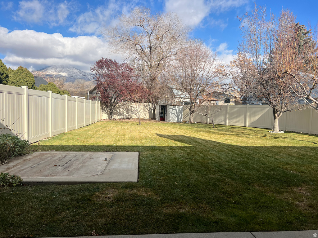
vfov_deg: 53.1
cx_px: 159
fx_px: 239
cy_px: 119
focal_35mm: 26
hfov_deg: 67.3
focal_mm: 5.7
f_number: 1.5
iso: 50
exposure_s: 1/3704
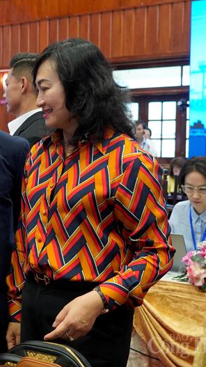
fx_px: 603
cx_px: -15
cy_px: 182
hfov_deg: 18.7
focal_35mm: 62
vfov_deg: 33.8
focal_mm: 26
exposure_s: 1/160
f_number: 4
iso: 2500
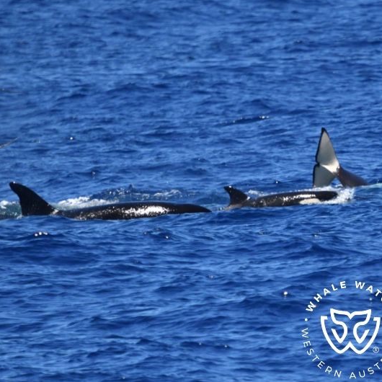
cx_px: 114
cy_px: 191
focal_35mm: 769
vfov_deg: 2.3
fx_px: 9601
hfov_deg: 2.3
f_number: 6.3
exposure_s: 1/8000
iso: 1400
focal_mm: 600
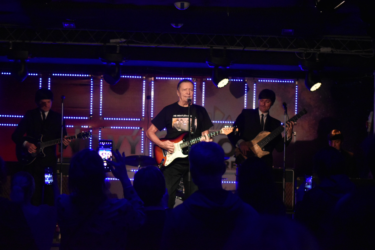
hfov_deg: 16.7
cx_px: 188
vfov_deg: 11.1
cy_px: 125
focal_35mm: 123
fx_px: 1281
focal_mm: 82
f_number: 4
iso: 5000
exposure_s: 1/200
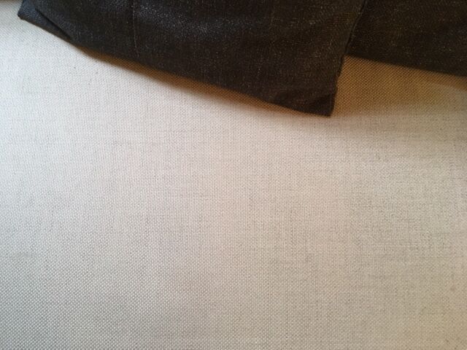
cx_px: 234
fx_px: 391
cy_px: 175
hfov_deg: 61.7
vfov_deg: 48.2
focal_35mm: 29
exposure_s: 1/33
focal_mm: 4.15
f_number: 2.2
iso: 125
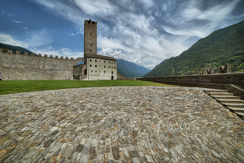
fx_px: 95
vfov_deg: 81.3
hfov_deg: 104.2
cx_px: 122
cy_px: 82
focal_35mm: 14
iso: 100
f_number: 11
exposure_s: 1/200
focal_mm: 14
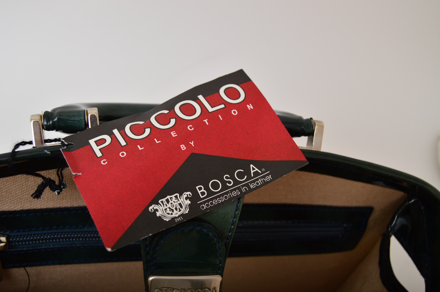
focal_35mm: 45
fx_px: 550
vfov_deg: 29.8
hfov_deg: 43.6
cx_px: 220
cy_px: 146
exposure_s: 1/200
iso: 200
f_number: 5.6
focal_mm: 30
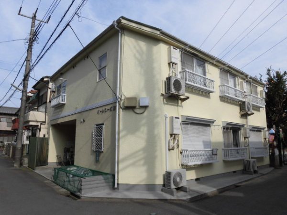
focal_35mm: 24
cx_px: 144
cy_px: 108
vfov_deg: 56.8
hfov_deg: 71.6
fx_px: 199
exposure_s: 1/320
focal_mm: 4.3
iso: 100
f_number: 7.8
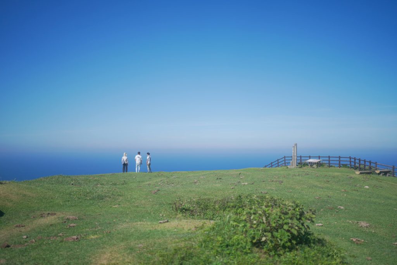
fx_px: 386
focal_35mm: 35
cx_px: 198
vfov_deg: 37.9
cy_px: 132
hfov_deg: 54.4
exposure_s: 1/8000
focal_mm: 35
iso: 100
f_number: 1.4
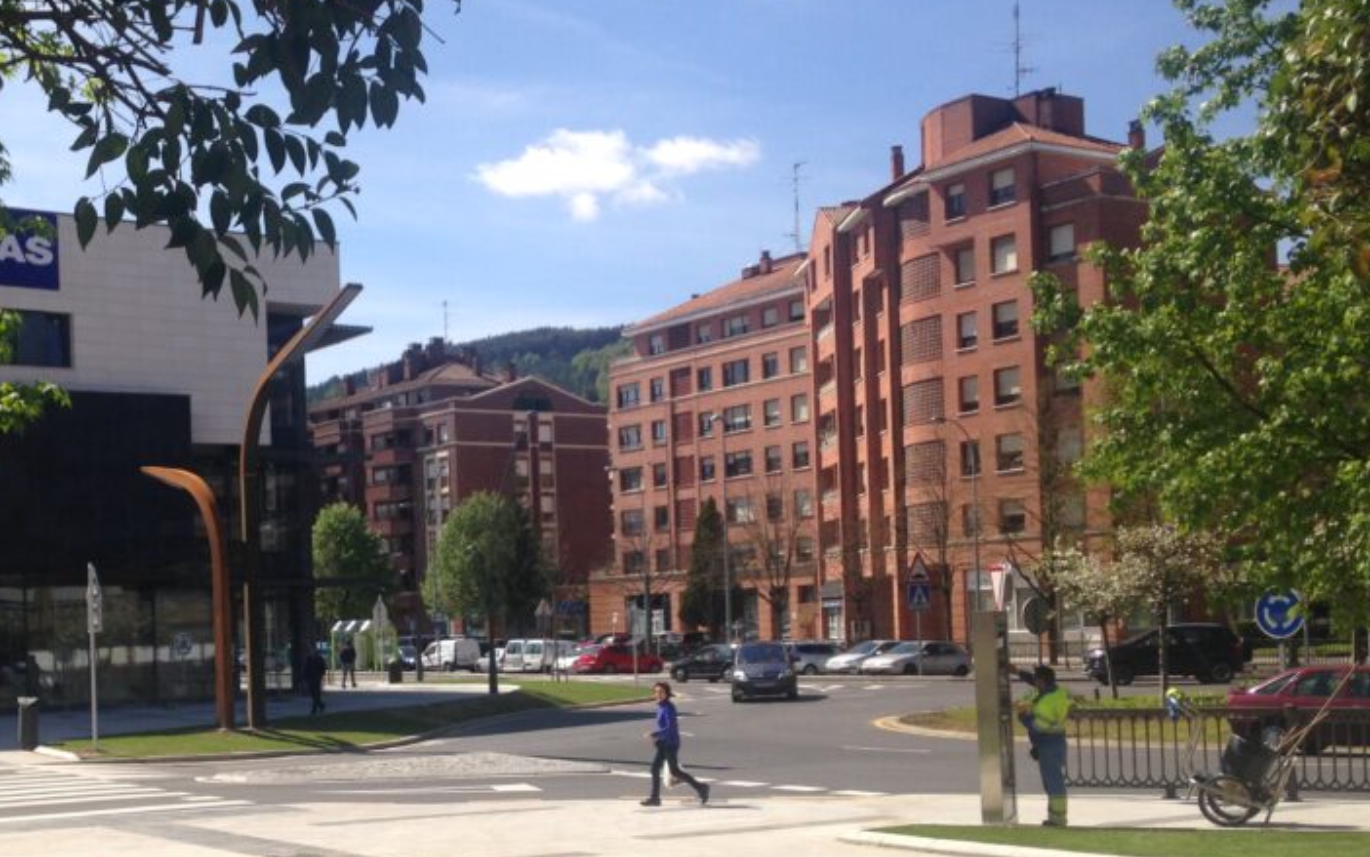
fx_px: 1904
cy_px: 601
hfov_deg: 38.9
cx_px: 416
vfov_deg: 25.2
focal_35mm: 51
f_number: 2.4
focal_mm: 4.12
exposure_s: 1/1748
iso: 50
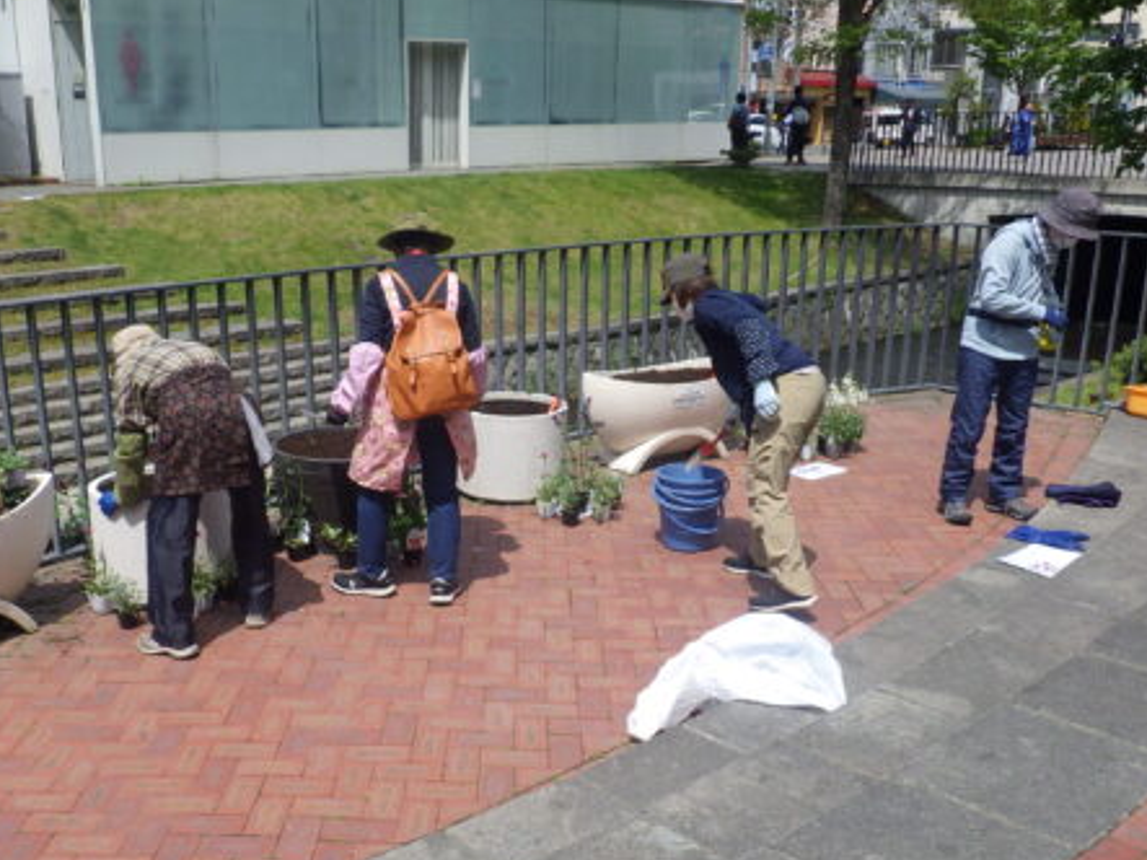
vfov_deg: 39.5
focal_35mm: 36
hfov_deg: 51.0
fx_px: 1193
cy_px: 512
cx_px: 460
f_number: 4.2
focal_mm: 5
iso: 125
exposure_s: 1/1000
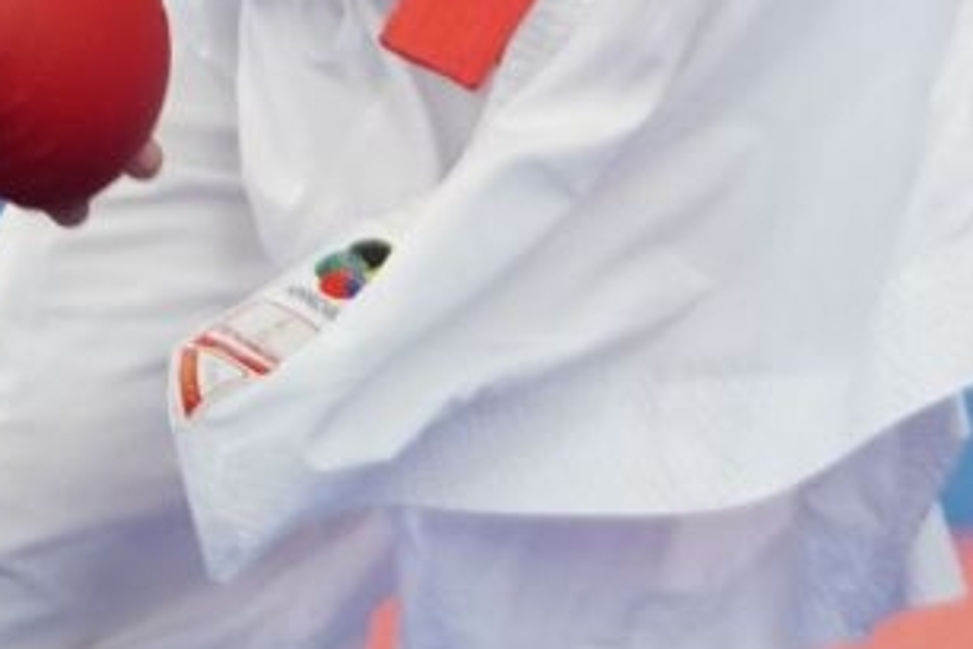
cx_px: 1498
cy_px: -636
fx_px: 21323
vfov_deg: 1.7
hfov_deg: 2.6
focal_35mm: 789
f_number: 2.8
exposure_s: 1/1000
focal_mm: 134
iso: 2500
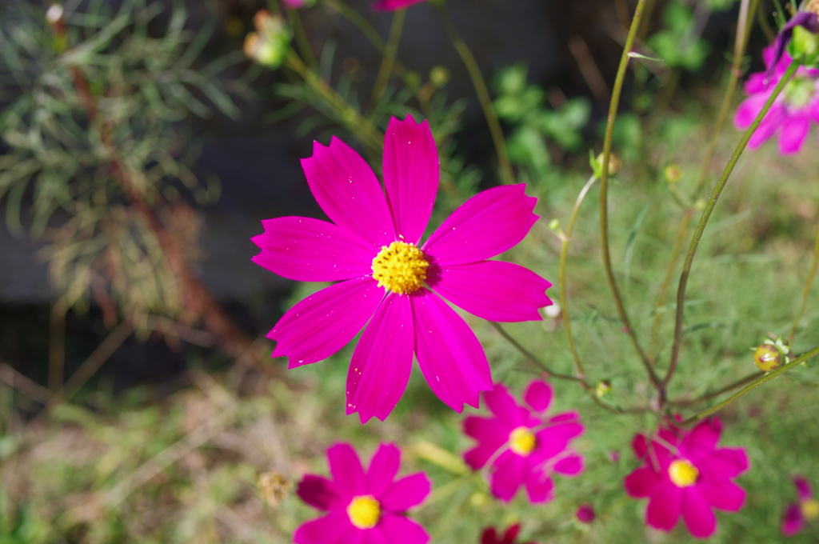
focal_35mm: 46
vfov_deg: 29.2
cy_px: 272
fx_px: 1045
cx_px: 410
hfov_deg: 42.8
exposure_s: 1/250
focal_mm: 31
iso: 100
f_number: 6.3
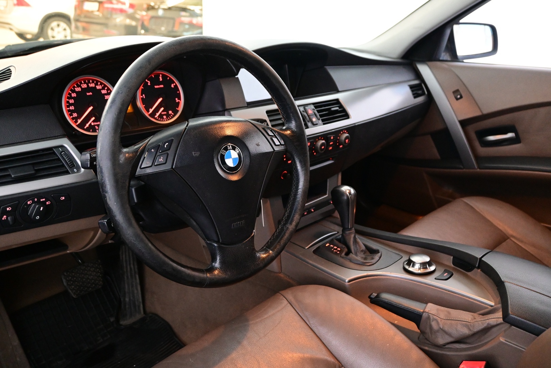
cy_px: 184
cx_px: 276
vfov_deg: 42.6
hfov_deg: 60.7
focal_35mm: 31
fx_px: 471
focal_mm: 20.5
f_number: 3.8
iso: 3600
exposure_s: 1/30
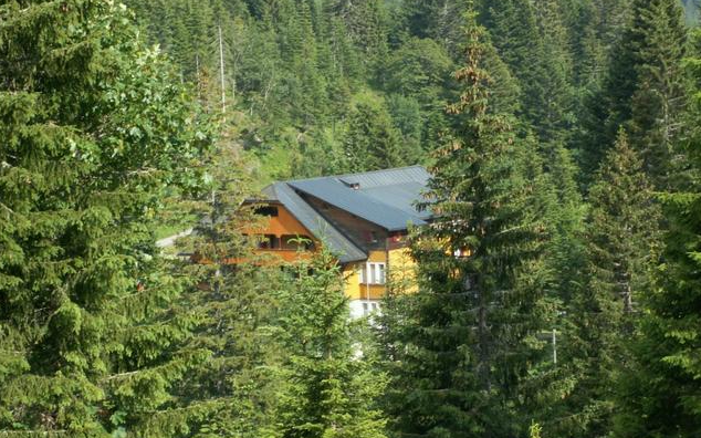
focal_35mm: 122
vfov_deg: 10.7
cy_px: 238
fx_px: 2330
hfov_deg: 17.1
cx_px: 349
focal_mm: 18.59
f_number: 6.3
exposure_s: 1/100
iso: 50
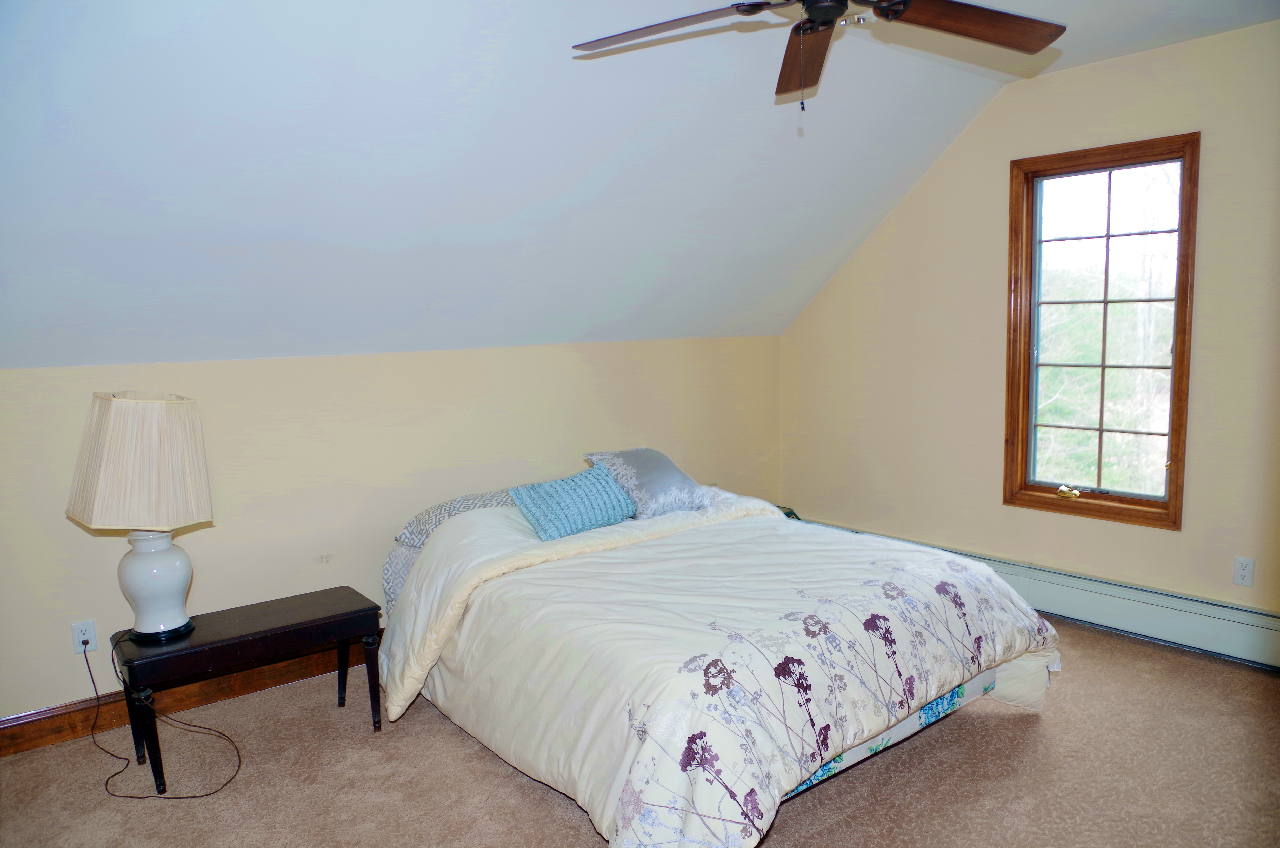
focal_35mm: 24
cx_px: 640
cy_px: 424
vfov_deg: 52.9
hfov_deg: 73.9
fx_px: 852
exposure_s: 1/15
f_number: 4.5
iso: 200
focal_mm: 16
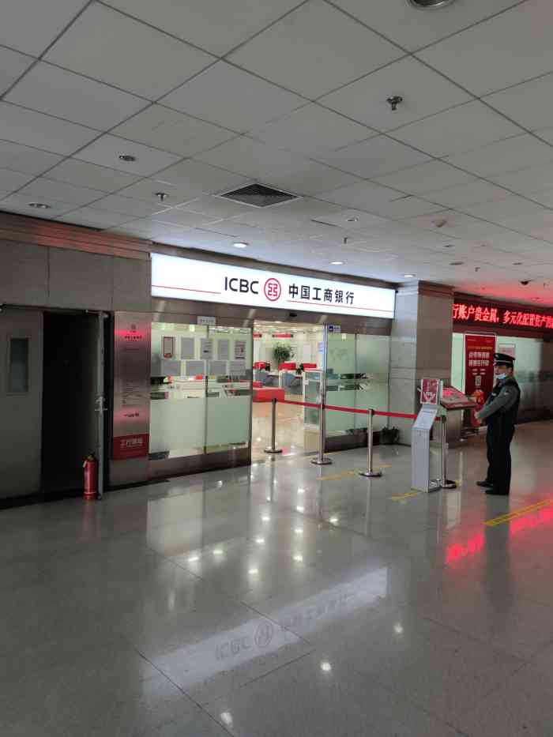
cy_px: 368
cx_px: 276
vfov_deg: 71.6
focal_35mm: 24
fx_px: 511
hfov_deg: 56.8
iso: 99
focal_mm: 6.72
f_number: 1.69
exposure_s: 1/100
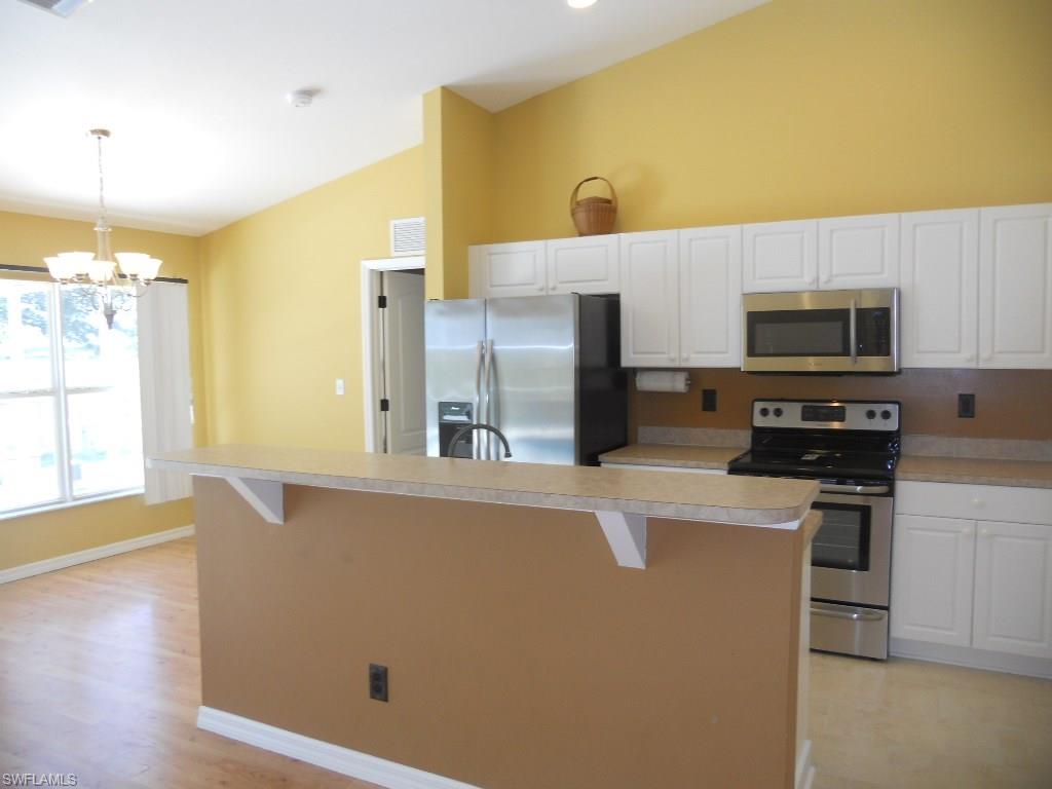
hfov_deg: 65.3
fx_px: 821
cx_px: 526
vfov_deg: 51.4
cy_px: 394
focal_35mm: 27
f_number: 3.2
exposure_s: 1/30
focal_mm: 4.9
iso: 80
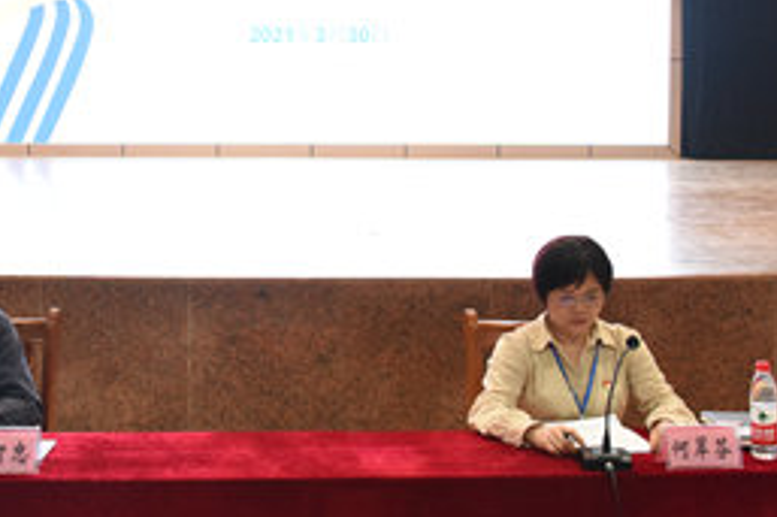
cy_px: 163
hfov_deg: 34.9
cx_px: 200
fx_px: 1208
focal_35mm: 56
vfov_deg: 24.0
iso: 4000
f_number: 5
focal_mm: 24
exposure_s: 1/100
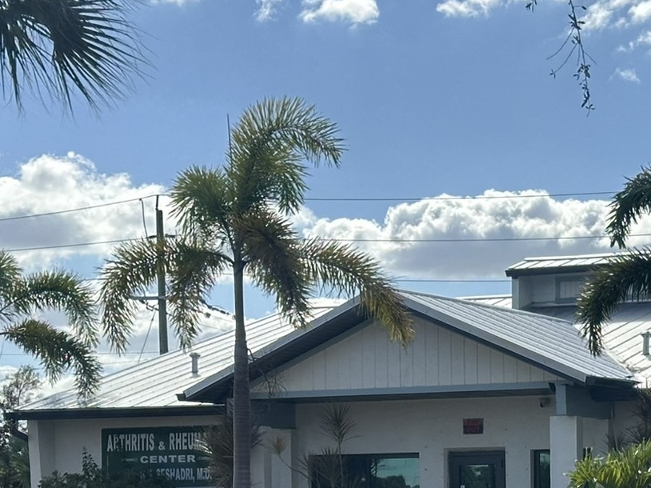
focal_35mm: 118
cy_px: 524
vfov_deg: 12.4
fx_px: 2218
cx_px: 635
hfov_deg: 16.4
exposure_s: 1/3876
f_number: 1.78
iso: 64
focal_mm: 6.86
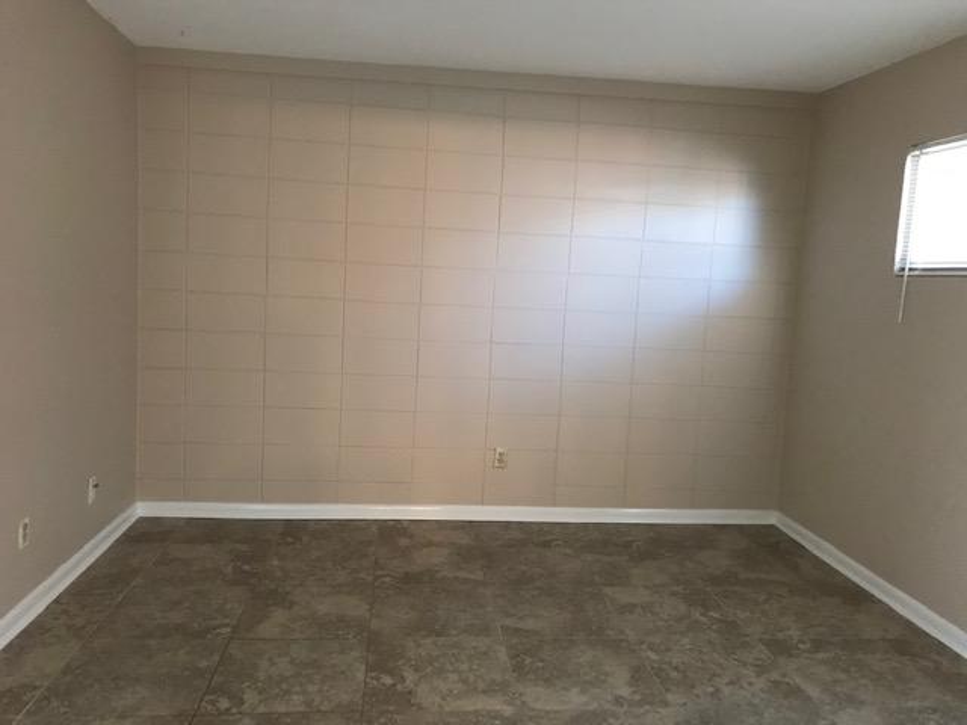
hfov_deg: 63.4
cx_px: 484
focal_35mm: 28
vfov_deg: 49.7
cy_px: 362
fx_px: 782
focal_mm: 3.99
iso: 100
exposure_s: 1/10
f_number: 1.8
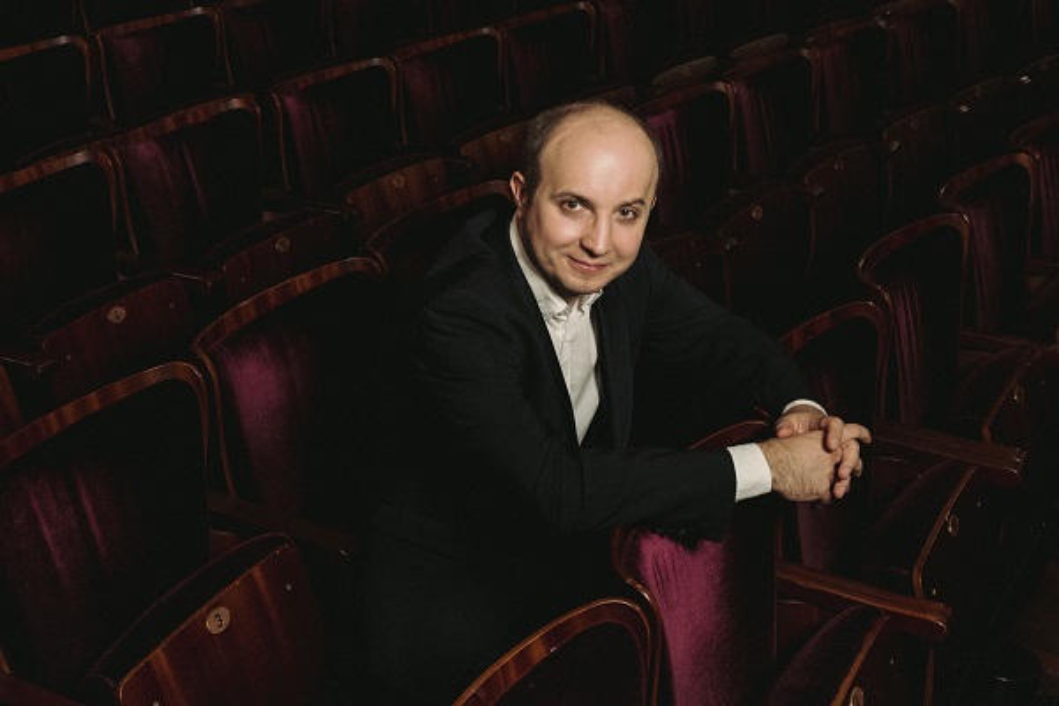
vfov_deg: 43.6
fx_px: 882
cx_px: 530
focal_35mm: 30
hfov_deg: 61.9
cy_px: 353
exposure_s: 1/80
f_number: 4
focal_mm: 30
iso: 2500
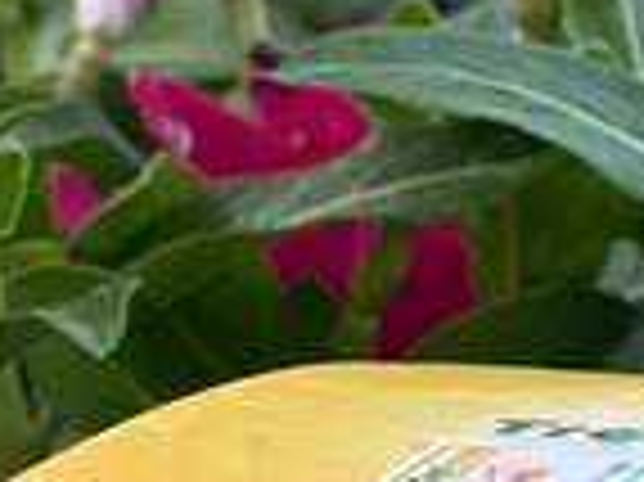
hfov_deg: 5.3
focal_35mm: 364
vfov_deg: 4.0
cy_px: 1234
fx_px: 6766
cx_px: 1270
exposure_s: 1/122
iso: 64
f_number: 2
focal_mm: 6
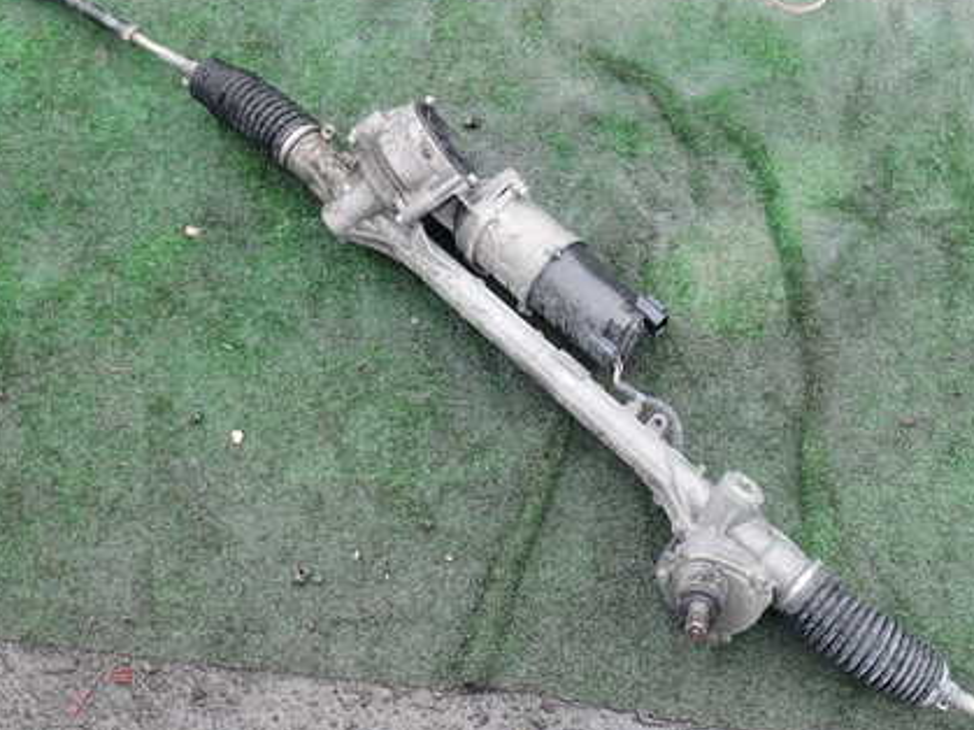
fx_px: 1210
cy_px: 358
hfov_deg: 43.5
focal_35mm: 43
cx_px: 607
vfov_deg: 33.6
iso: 125
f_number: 3.2
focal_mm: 5.4
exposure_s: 1/60
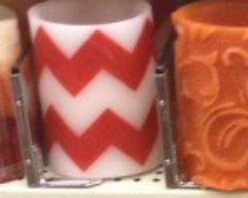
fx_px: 1563
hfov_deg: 8.9
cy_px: 474
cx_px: 358
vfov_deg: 6.9
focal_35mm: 213
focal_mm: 4.12
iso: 160
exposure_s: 1/20
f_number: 2.4
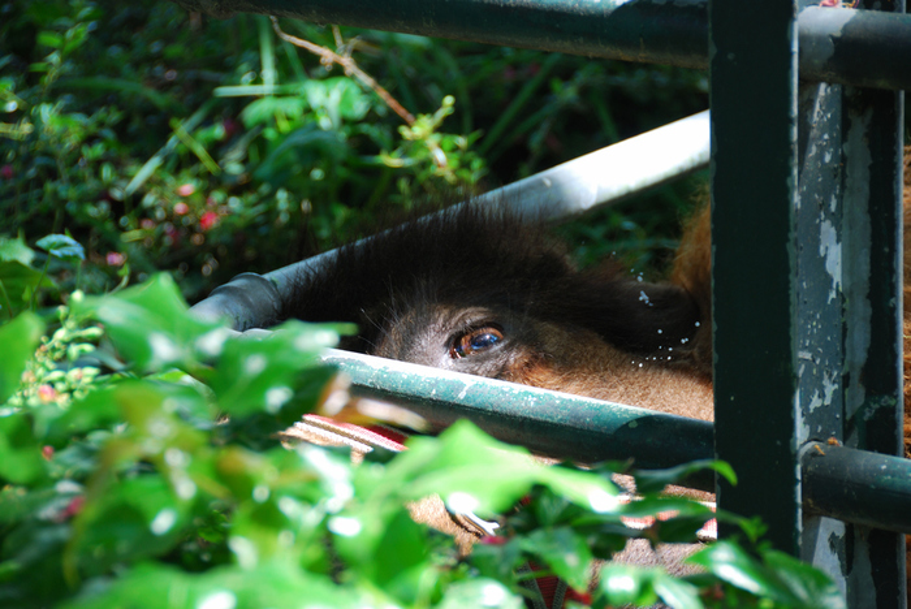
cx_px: 456
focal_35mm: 158
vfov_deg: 8.7
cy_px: 304
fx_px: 3989
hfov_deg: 13.0
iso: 100
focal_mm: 105
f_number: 5.6
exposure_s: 1/40
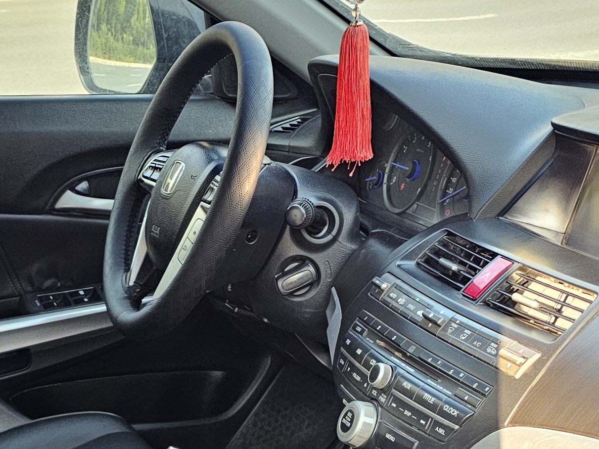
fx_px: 1315
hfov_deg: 25.2
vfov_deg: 18.0
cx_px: 106
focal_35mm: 76
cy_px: 604
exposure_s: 1/359
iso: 400
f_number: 1.7
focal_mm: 6.3
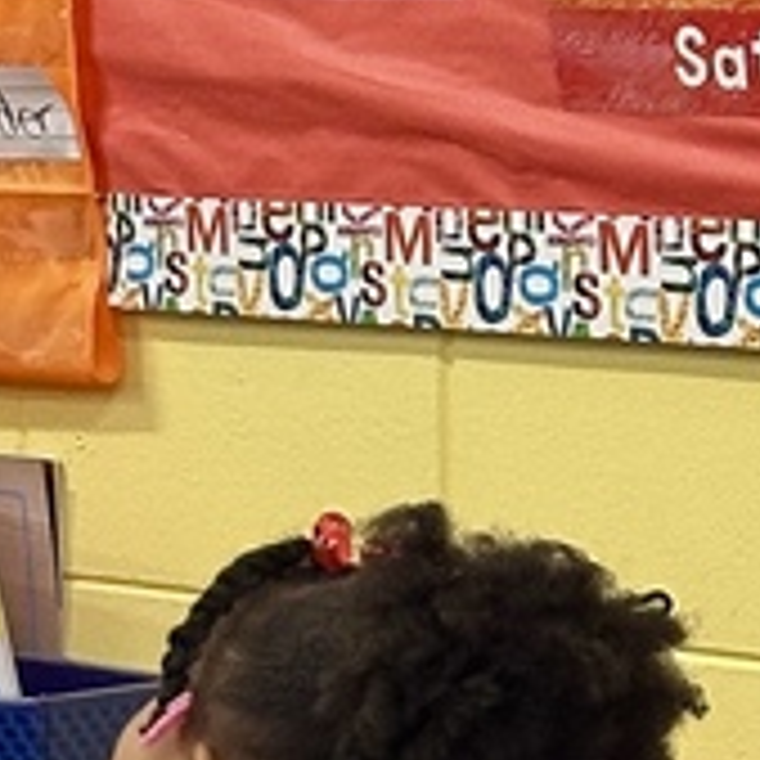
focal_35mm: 257
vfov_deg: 6.8
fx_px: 6384
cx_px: -944
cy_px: 126
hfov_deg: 6.5
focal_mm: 6.86
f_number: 1.78
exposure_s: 1/60
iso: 160
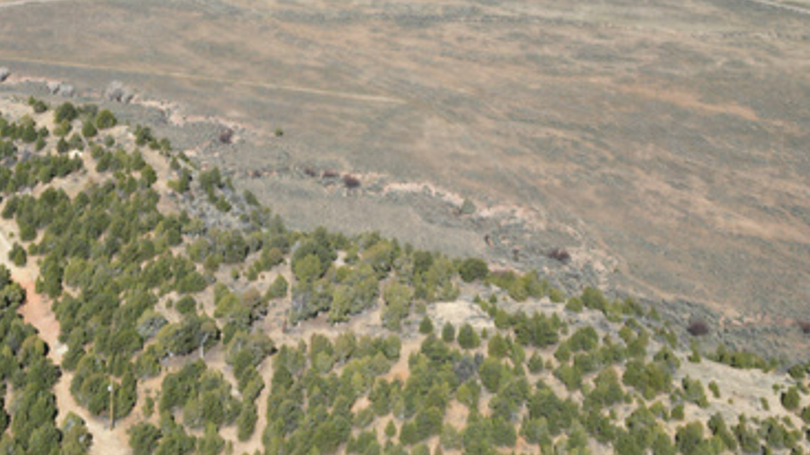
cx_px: 249
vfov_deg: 14.5
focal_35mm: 73
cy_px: -362
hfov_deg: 28.7
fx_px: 1567
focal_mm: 6.72
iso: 100
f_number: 1.7
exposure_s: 1/2500
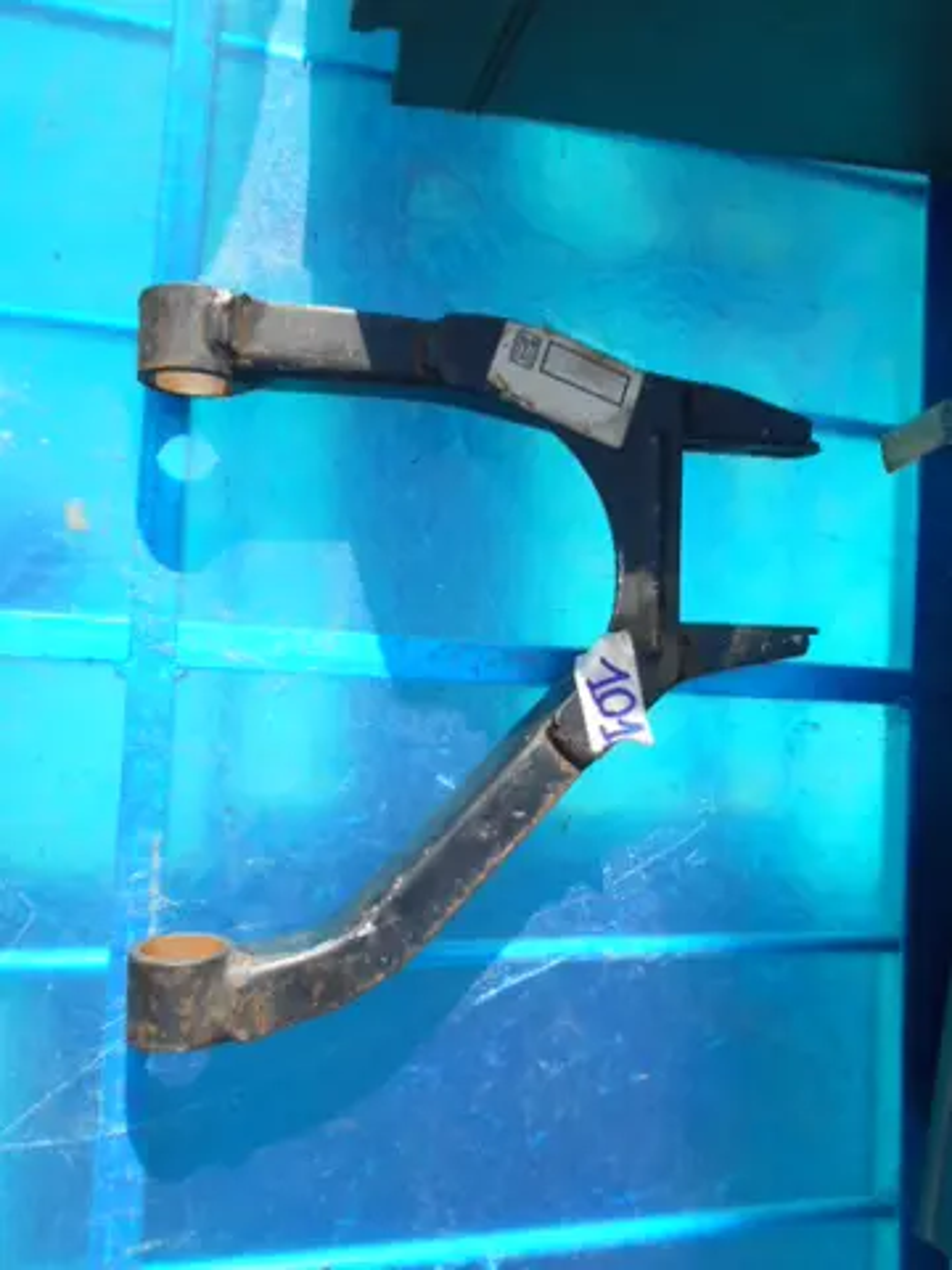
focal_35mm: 26
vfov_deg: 67.3
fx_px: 953
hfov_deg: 53.1
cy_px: 635
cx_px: 476
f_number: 3.2
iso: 80
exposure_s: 1/320
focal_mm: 4.6
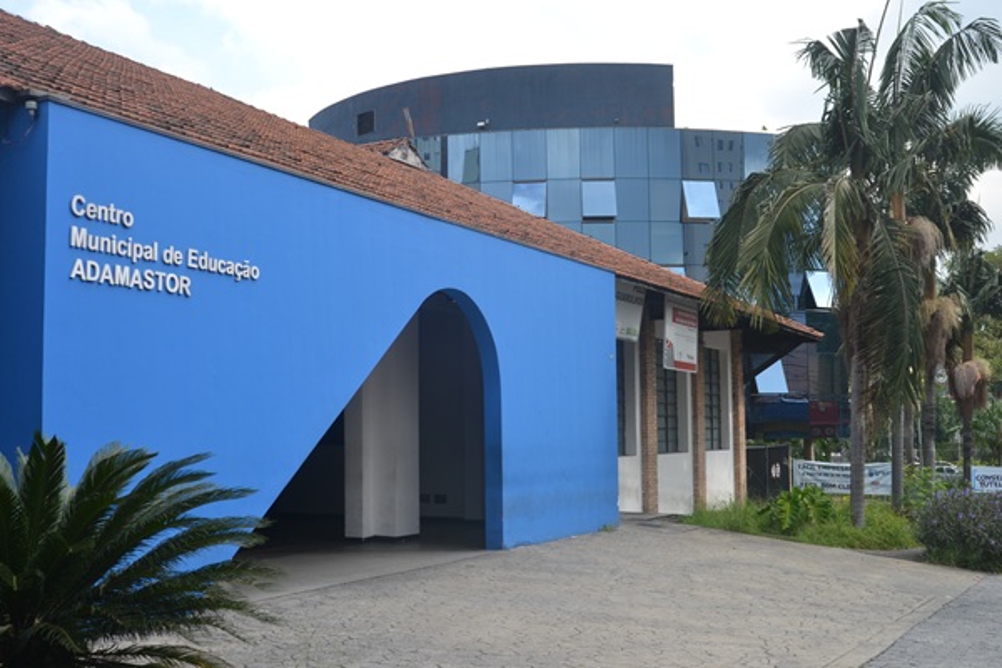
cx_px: 501
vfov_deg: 31.9
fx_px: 1169
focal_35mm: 42
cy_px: 334
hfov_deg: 46.4
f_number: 6.3
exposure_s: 1/160
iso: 100
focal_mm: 28
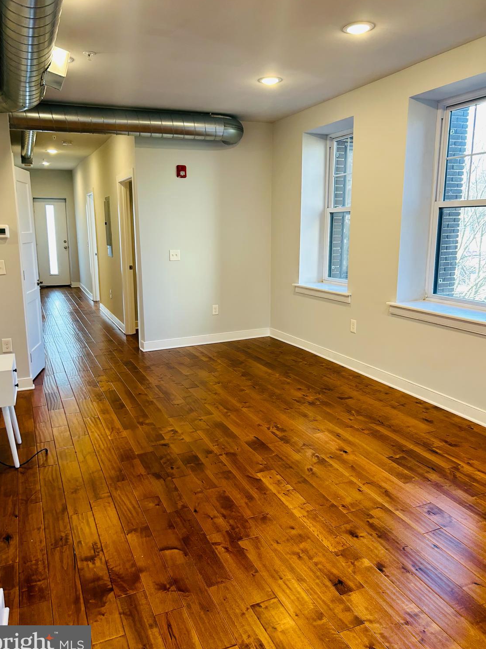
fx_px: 506
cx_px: 234
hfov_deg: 51.3
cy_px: 324
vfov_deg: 65.3
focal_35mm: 27
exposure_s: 1/120
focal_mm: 5.7
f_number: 1.5
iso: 100
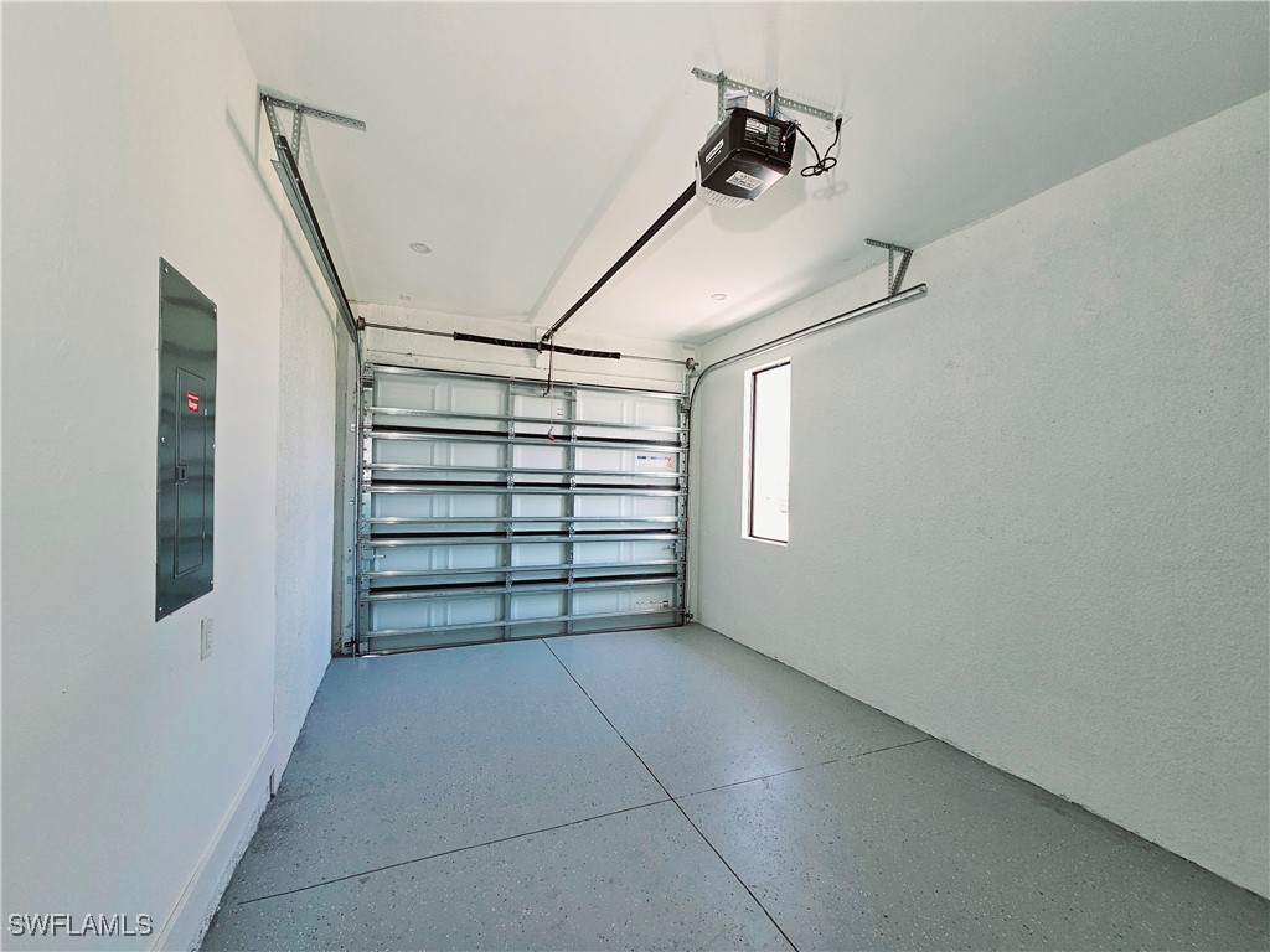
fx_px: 477
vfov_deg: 89.9
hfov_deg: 106.2
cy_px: 476
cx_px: 635
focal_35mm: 13
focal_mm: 2.2
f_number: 2.2
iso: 80
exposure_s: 1/120
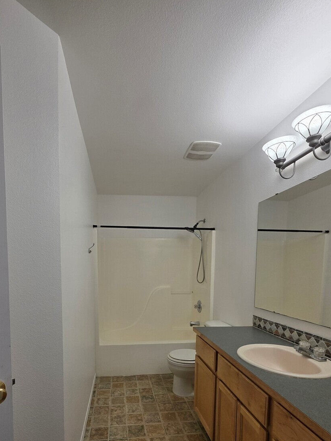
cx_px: 131
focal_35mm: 17
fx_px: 217
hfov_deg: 73.8
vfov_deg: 88.6
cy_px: 284
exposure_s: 1/120
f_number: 1.9
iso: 80
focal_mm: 2.2
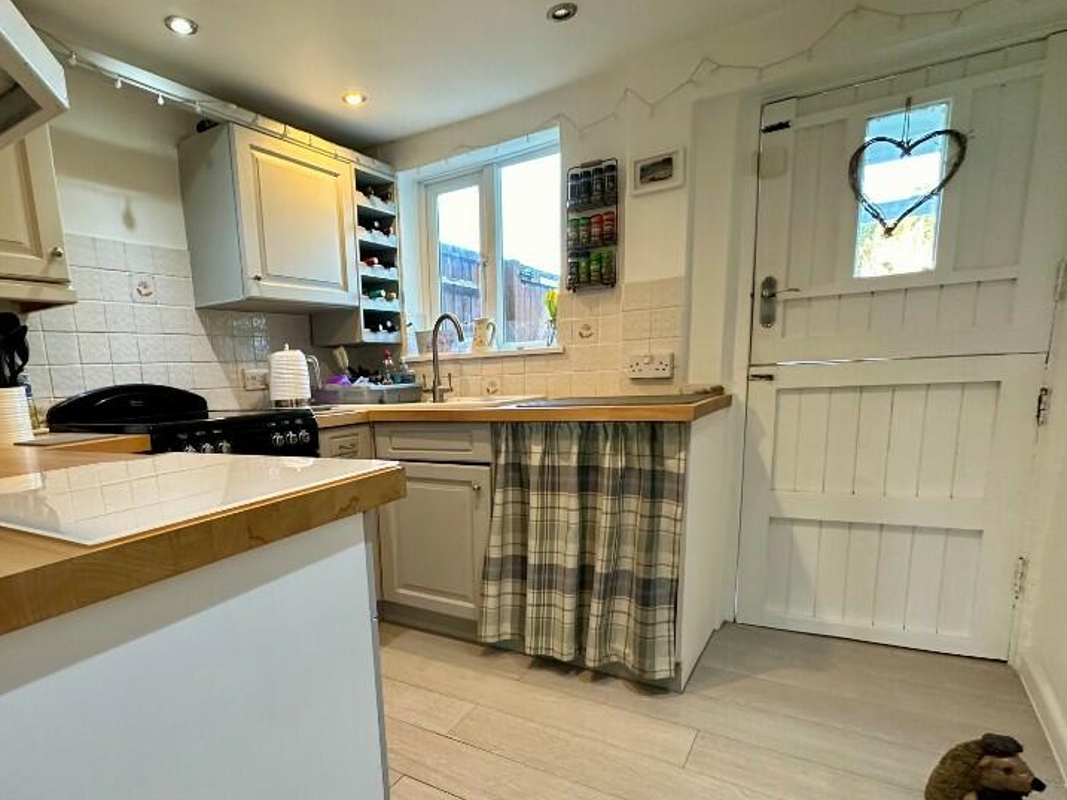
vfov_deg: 65.2
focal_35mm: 20
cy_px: 491
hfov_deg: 80.5
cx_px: 412
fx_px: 617
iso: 250
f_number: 2.2
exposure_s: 1/100
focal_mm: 2.22
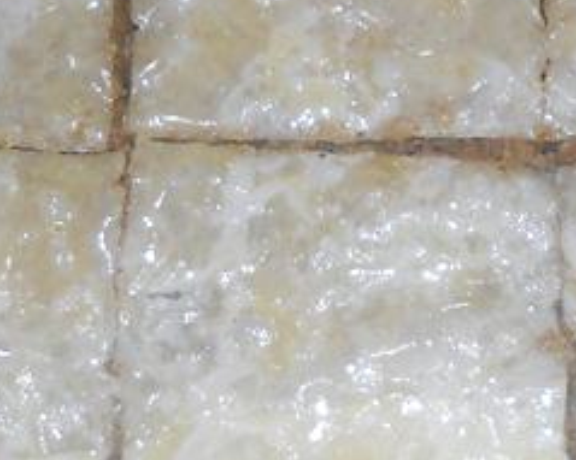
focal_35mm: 134
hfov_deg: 14.0
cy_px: -87
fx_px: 2283
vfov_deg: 11.3
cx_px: 680
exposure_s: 1/30
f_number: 3.1
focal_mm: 6.72
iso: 80
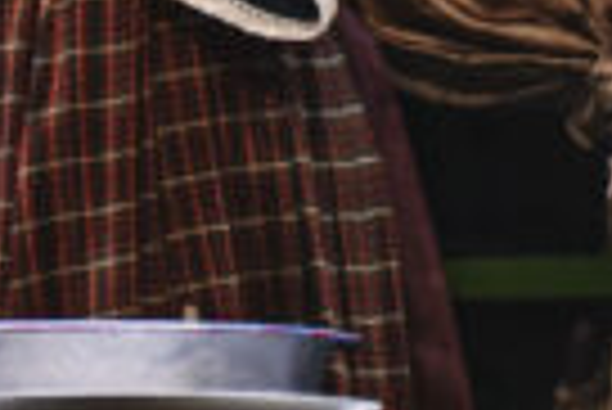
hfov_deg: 1.9
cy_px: -315
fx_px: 17988
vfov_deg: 1.3
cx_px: -1570
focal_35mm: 1057
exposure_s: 1/500
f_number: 3.2
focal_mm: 140
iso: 2000
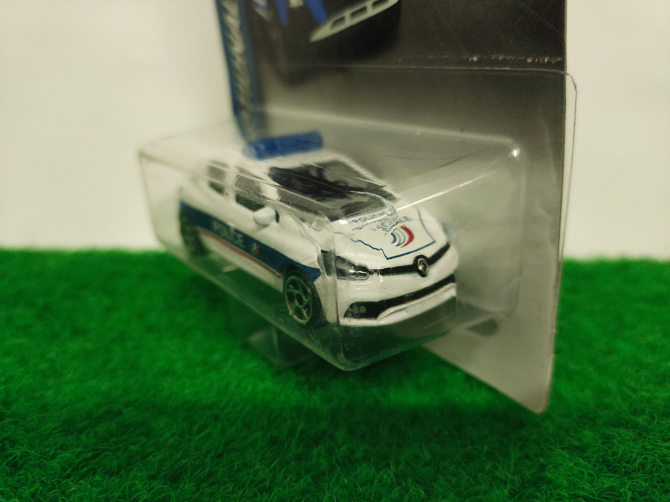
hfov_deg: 67.3
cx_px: 335
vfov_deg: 53.1
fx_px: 503
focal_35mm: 26
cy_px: 251
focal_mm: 4.74
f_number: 1.79
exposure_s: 1/50
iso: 1216
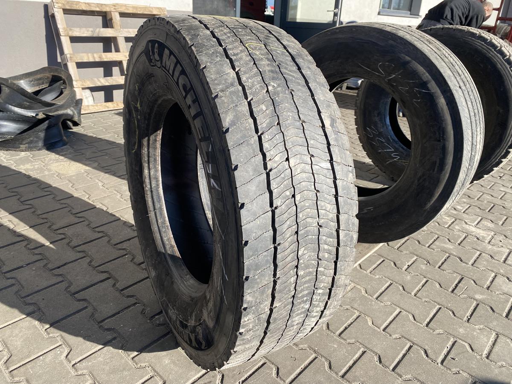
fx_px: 385
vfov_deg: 53.1
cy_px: 192
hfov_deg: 67.3
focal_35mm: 26
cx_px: 256
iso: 32
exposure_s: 1/839
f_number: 1.8
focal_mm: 4.25
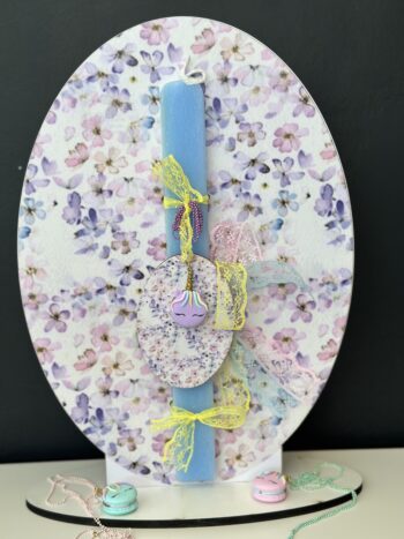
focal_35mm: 48
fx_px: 747
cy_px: 270
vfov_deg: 39.7
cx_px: 202
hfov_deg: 30.3
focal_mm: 6.86
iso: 80
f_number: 1.78
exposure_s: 1/100
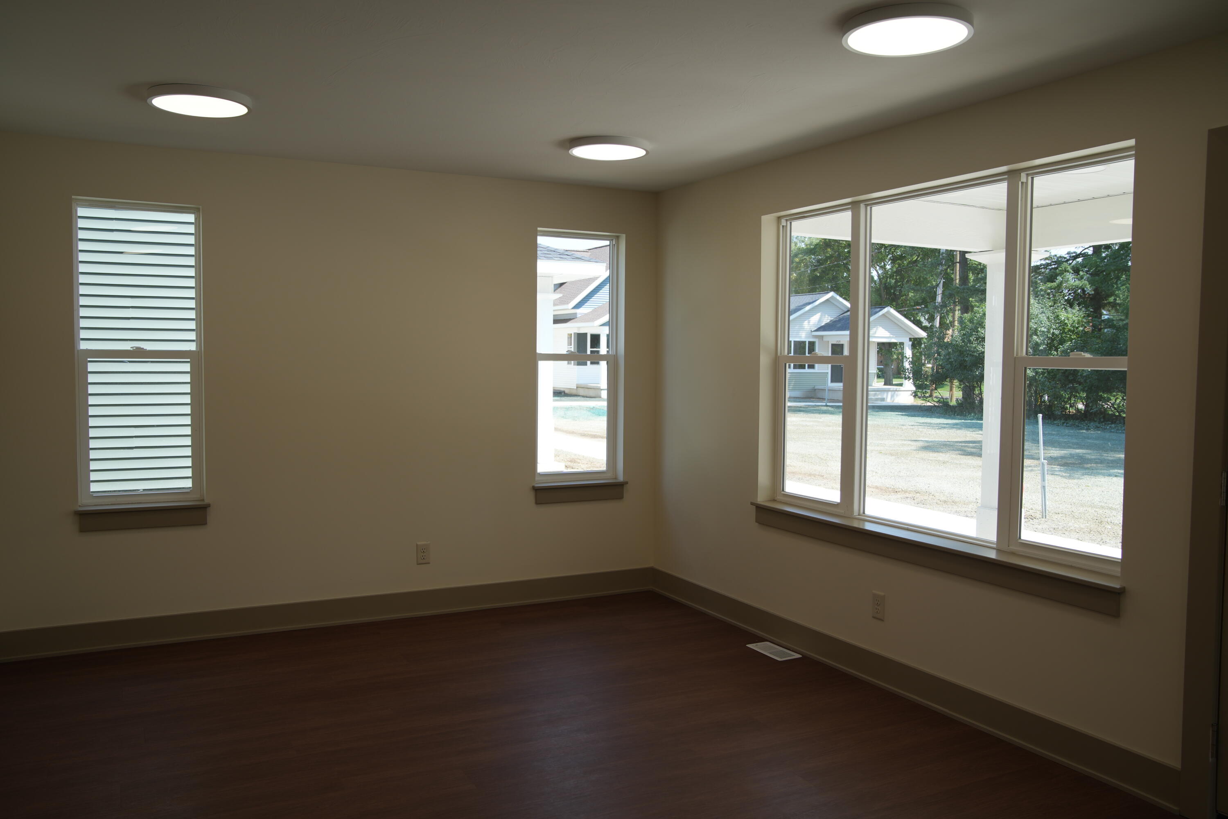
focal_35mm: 29
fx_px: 989
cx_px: 614
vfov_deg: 45.0
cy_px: 410
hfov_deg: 63.7
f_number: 4.5
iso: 100
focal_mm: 29
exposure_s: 1/125
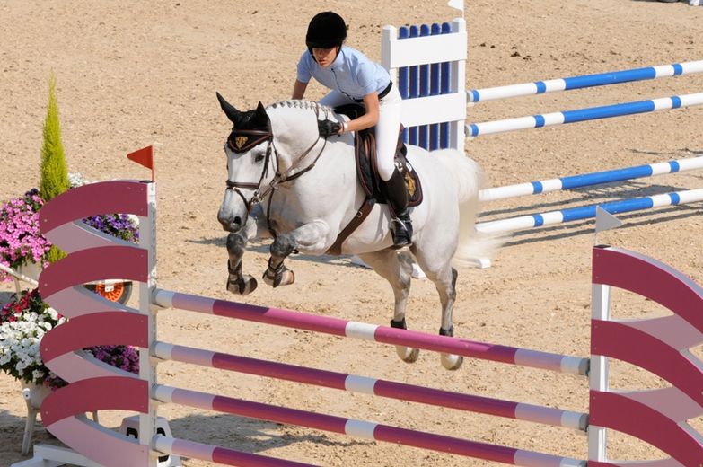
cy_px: 234
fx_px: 3072
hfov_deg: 13.1
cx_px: 352
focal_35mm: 158
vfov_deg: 8.7
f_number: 9
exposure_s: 1/500
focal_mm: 105
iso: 200
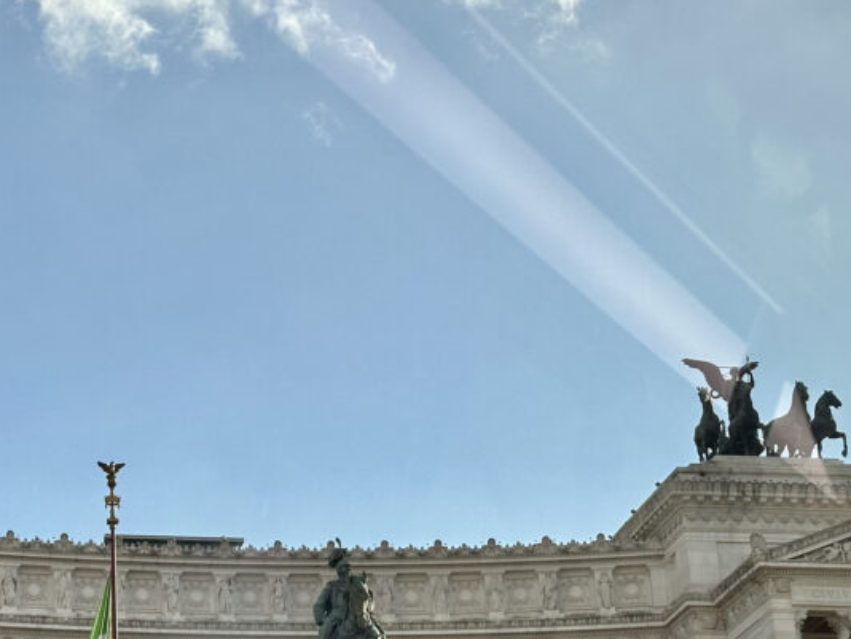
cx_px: 155
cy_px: 594
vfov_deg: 15.8
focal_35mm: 92
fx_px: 2263
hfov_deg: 21.0
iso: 64
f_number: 1.78
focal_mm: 6.86
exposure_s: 1/911
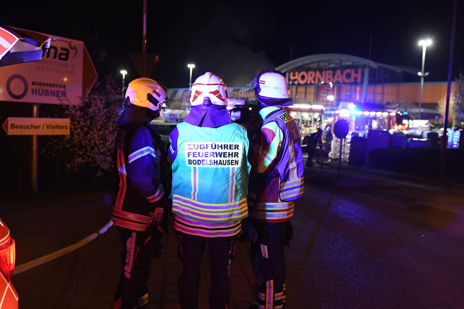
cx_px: 232
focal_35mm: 36
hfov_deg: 53.1
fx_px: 464
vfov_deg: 36.9
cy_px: 154
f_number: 2.8
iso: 3200
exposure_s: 1/50
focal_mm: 24
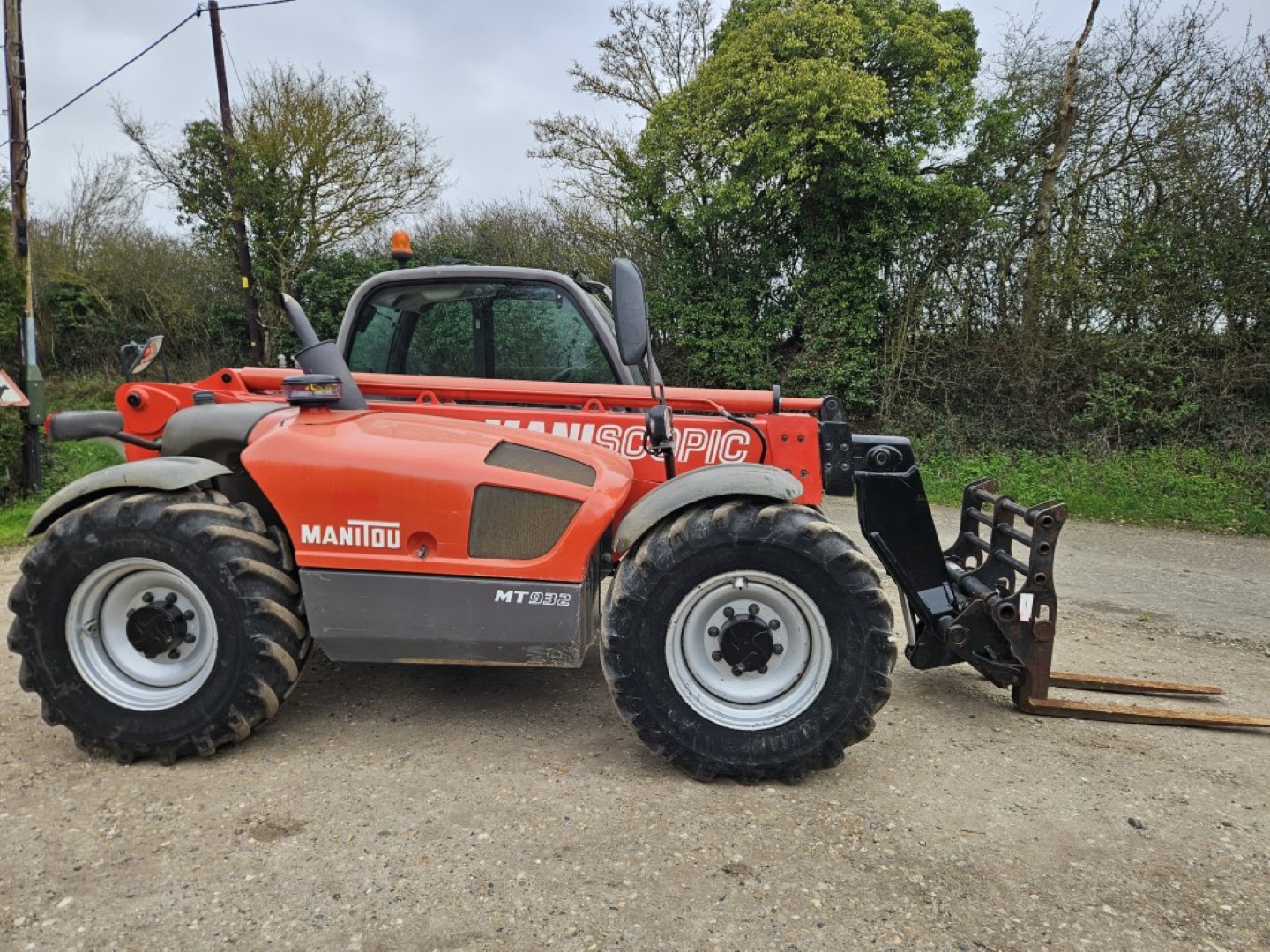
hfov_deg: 73.9
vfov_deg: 58.9
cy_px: 476
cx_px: 635
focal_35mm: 23
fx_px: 844
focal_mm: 5.4
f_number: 1.8
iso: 25
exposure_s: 1/290
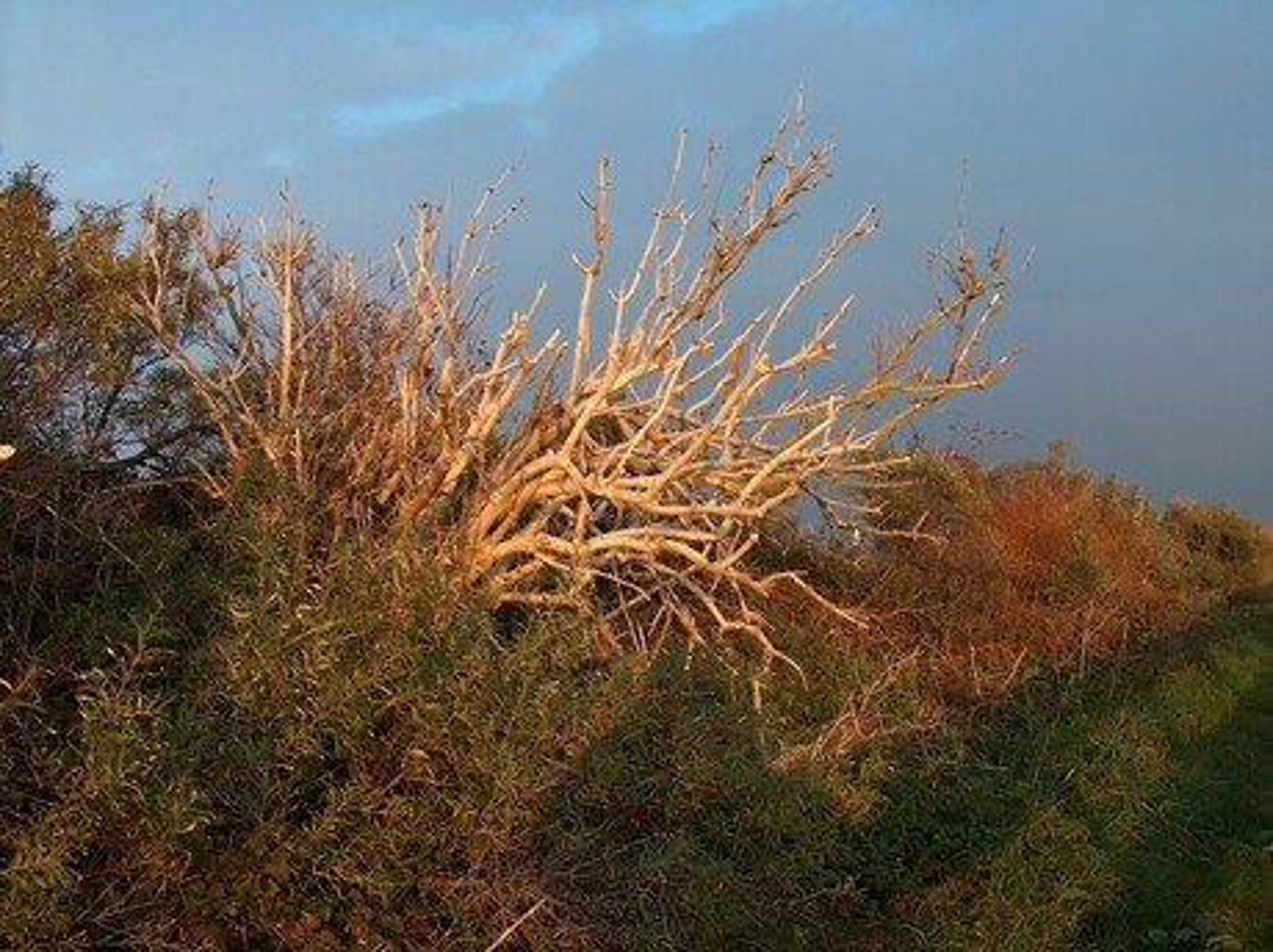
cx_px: 636
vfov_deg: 38.6
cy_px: 476
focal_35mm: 37
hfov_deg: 50.2
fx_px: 1359
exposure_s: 1/157
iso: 100
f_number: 4
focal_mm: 7.6
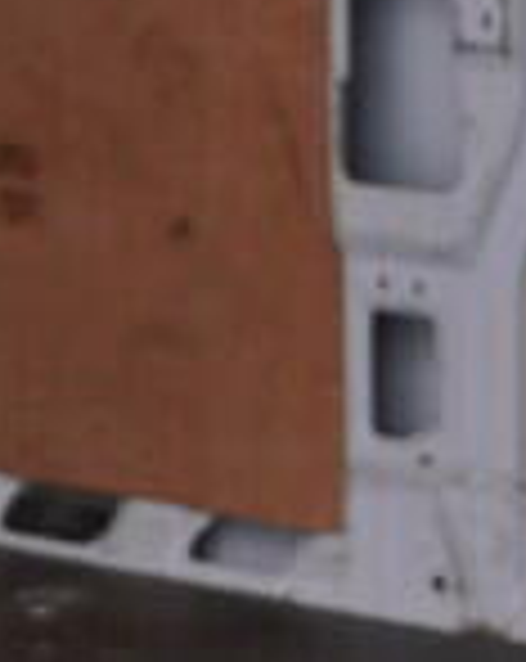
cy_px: 25
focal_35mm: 236
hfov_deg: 6.5
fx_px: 4607
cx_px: 189
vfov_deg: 8.2
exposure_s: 1/60
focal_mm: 24
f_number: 3.5
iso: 125
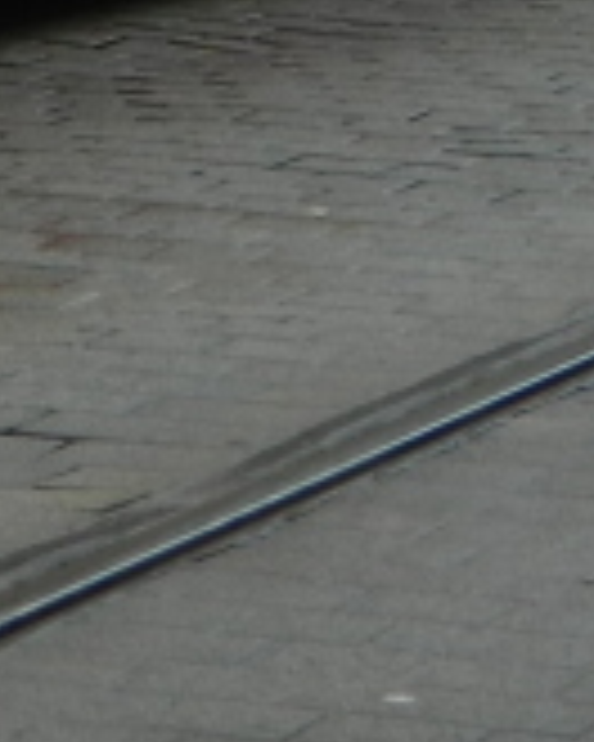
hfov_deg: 4.5
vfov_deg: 5.4
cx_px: -14
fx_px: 7603
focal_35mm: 346
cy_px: -940
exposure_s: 1/80
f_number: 3.8
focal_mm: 10.2
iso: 80
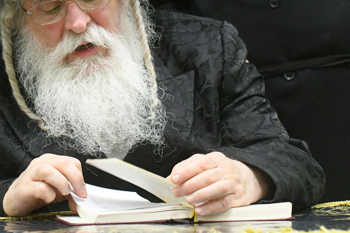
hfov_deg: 6.0
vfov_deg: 4.0
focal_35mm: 345
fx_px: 3353
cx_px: 133
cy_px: 31
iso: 4000
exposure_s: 1/200
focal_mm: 130
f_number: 5
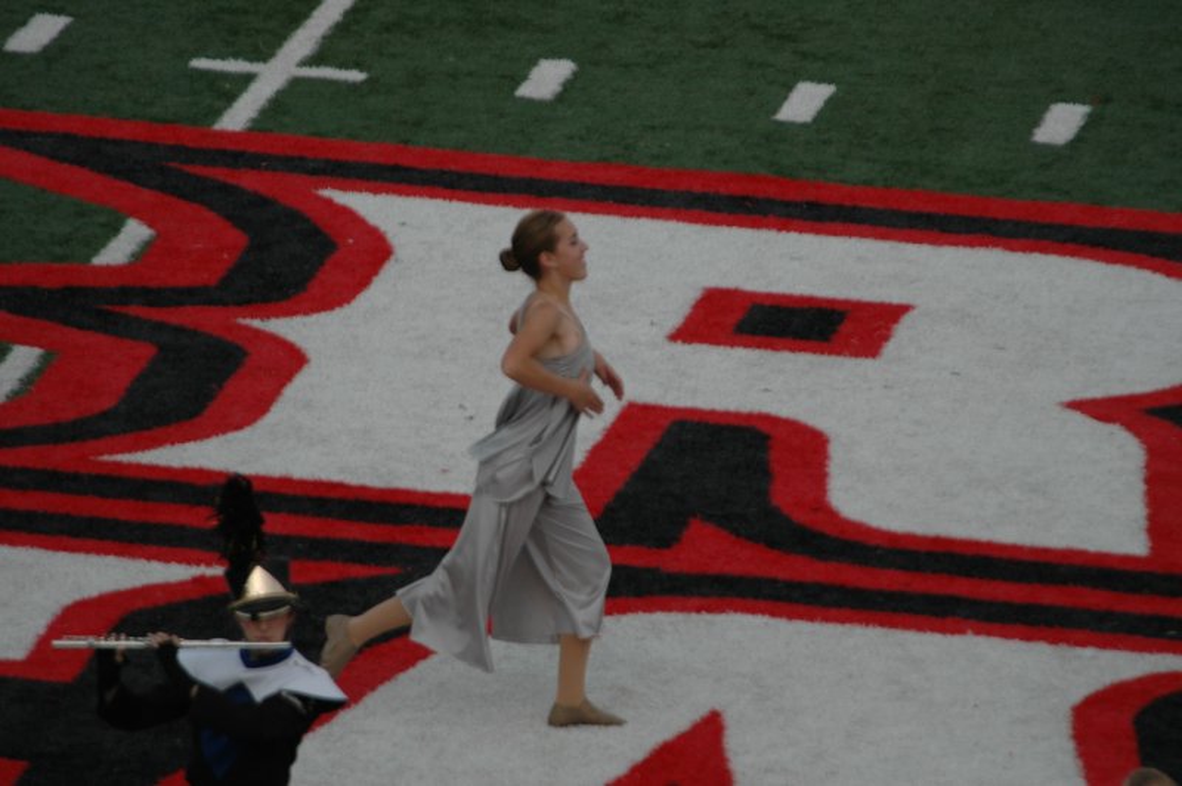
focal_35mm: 600
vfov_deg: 2.3
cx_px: 591
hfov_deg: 3.4
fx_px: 19683
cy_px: 393
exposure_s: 1/640
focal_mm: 400
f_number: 5.6
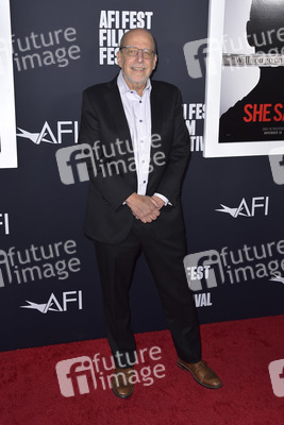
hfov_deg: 35.1
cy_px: 212
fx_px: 449
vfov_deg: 50.7
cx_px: 142
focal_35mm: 38
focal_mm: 38
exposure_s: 1/200
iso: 500
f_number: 6.3
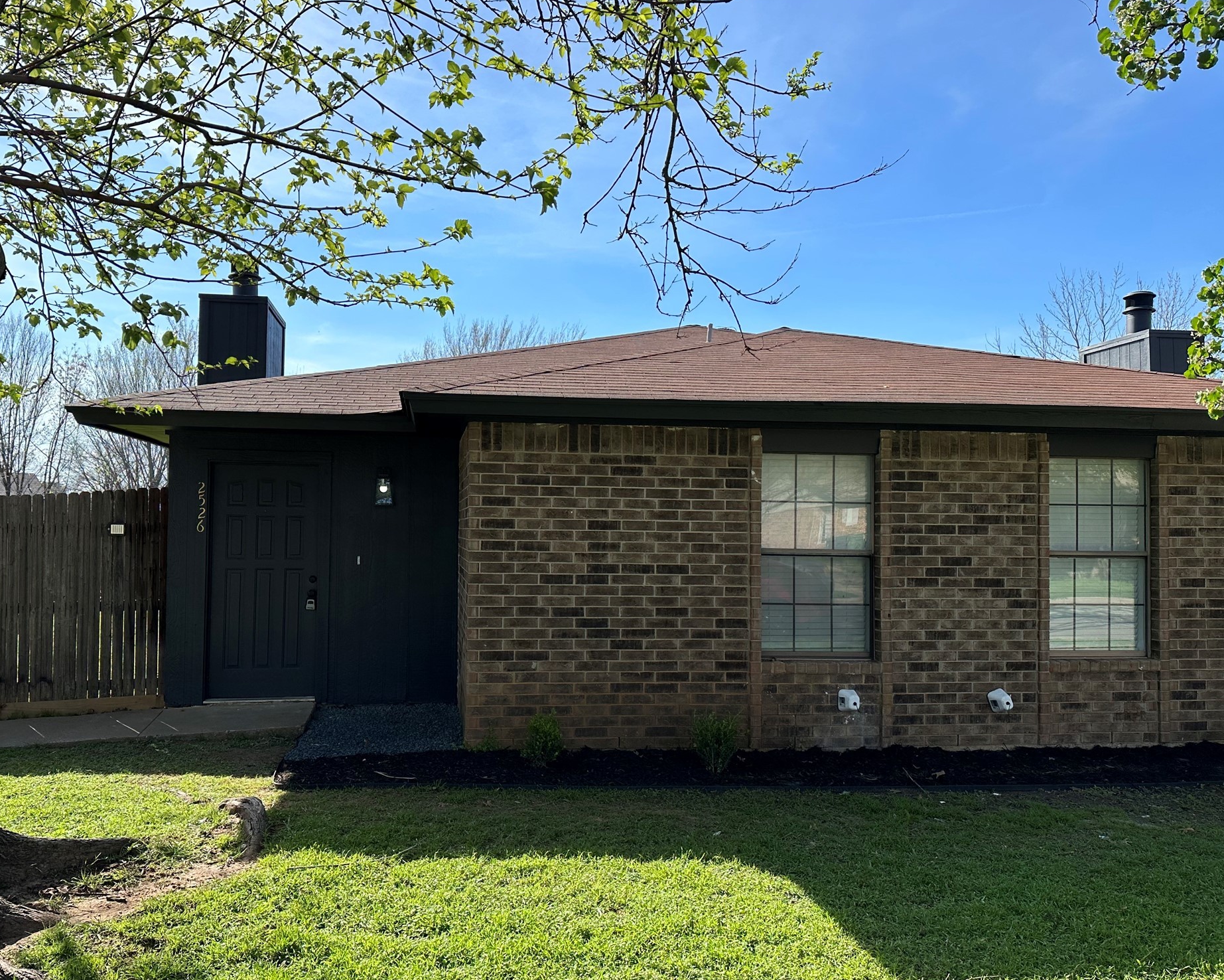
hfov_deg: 65.8
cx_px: 546
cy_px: 502
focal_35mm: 26
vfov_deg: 54.9
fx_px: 942
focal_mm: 6.86
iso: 80
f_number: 1.78
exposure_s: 1/3472
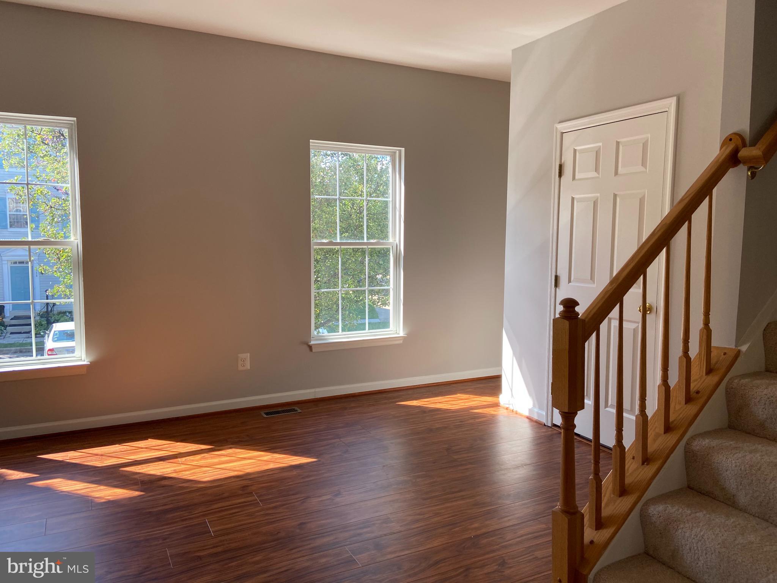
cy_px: 292
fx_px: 584
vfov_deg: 53.1
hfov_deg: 67.3
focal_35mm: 26
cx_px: 388
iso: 32
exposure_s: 1/191
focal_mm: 4.25
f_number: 1.8
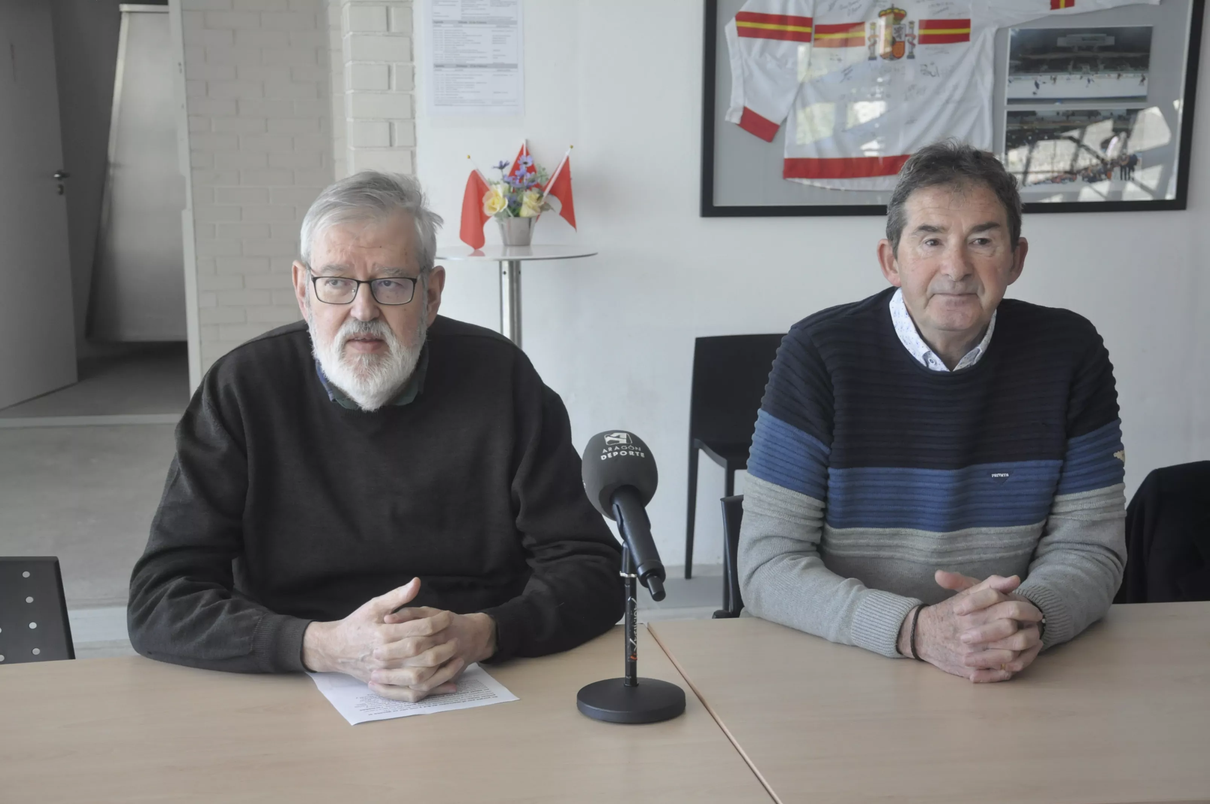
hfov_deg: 37.9
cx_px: 605
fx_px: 1762
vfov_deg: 25.7
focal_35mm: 52
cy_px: 402
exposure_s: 1/100
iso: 800
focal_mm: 35
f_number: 5
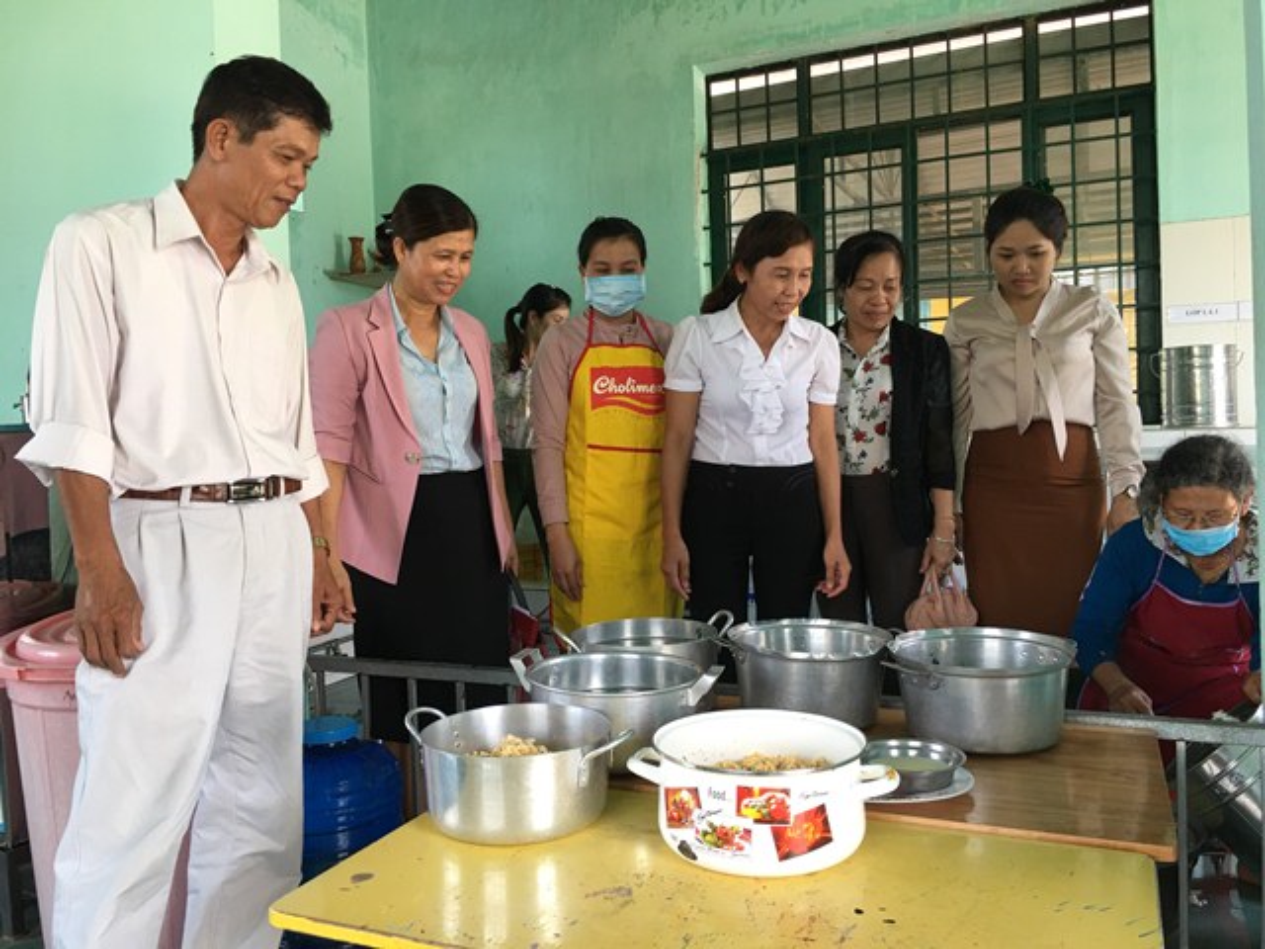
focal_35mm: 29
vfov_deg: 48.2
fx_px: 1060
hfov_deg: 61.7
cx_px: 632
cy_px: 474
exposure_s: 1/33
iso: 25
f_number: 2.2
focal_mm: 4.15
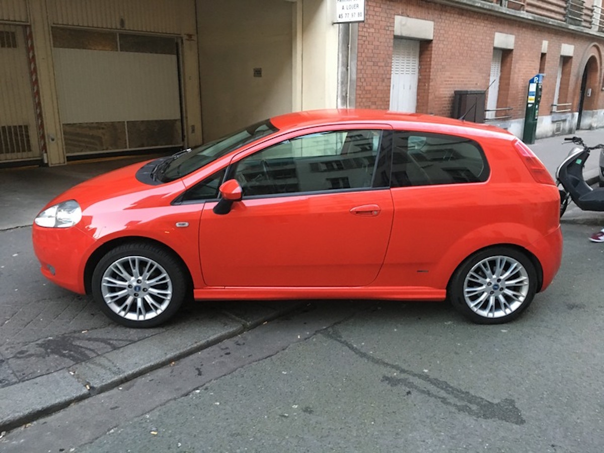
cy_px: 226
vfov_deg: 48.2
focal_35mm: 29
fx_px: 506
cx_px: 302
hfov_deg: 61.7
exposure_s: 1/33
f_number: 2.2
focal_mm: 4.15
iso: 250
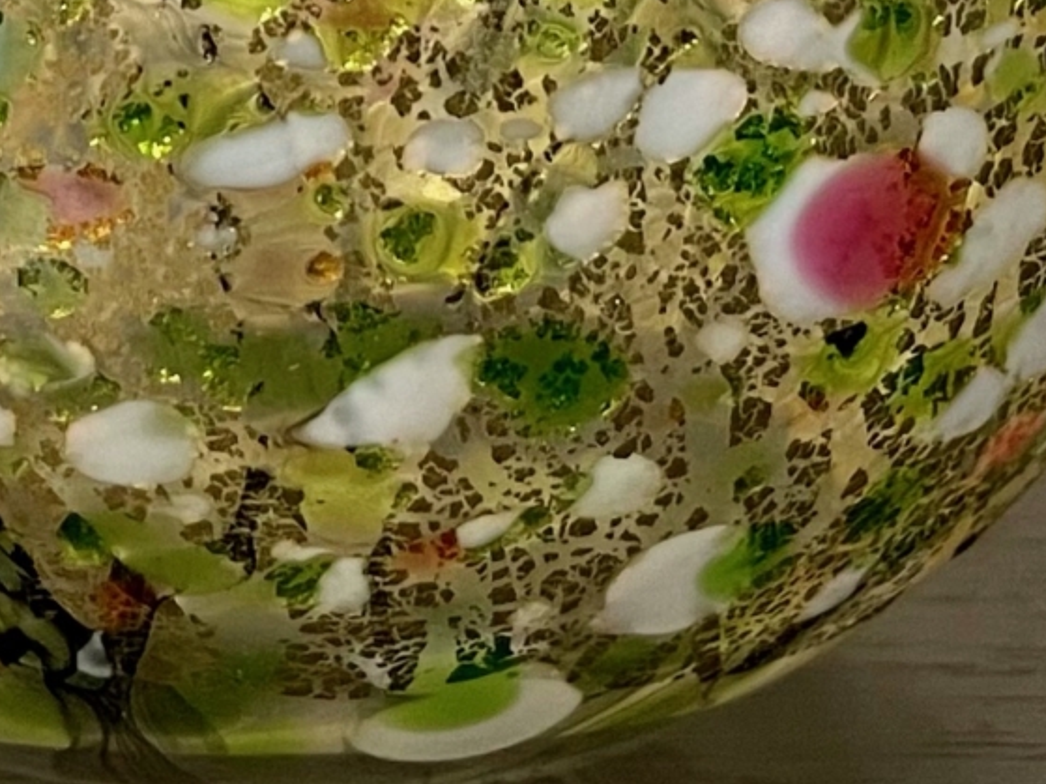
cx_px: 198
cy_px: -829
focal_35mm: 119
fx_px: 3595
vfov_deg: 11.2
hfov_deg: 16.4
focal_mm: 4.2
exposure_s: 1/60
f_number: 1.6
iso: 250
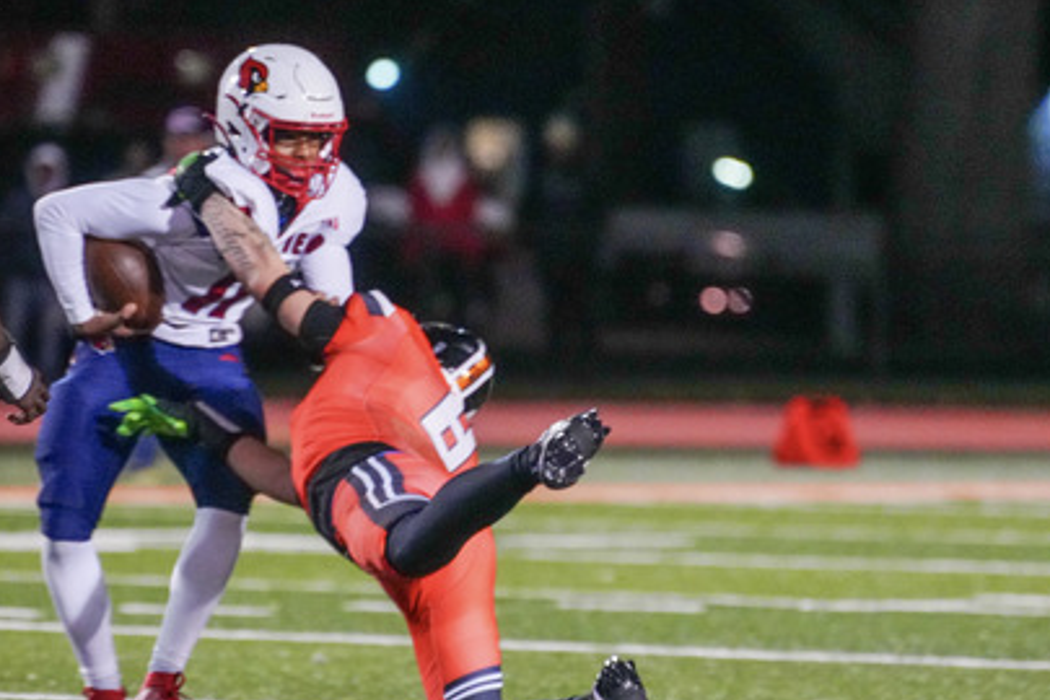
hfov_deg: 3.9
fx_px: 15370
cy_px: 473
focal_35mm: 527
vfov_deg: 2.6
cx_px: 467
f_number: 4
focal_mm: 267
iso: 6400
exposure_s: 1/640
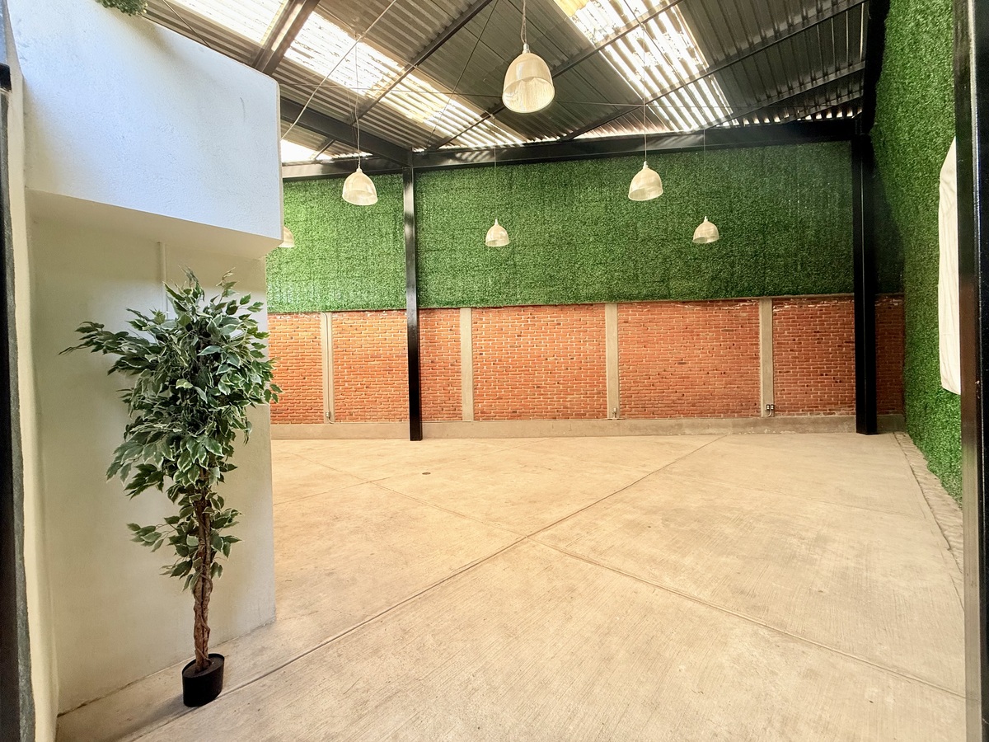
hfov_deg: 102.1
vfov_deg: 85.7
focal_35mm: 14
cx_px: 494
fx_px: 400
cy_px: 371
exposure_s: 1/99
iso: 200
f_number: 2.2
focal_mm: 2.22
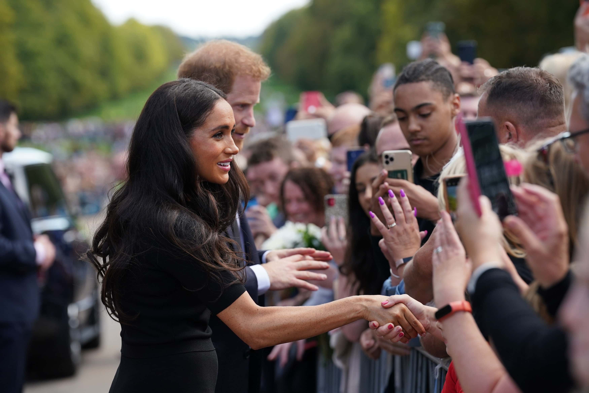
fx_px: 2405
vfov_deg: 9.3
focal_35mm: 147
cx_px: 294
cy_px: 196
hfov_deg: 14.0
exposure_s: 1/800
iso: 800
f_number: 4.5
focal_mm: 147
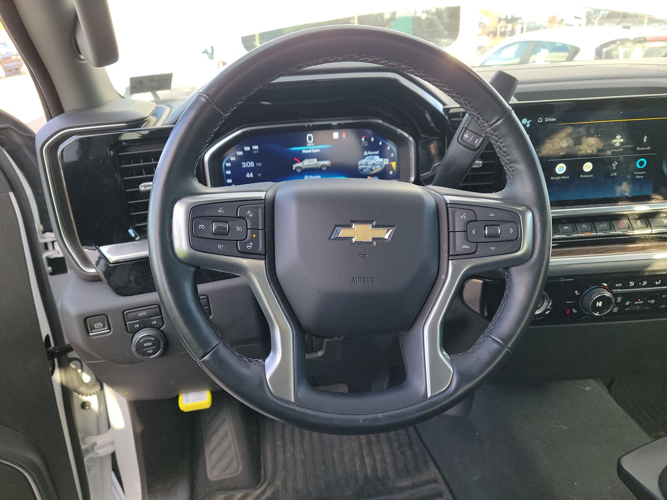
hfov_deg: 71.6
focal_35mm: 24
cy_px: 250
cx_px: 334
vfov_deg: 56.8
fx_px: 462
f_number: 1.8
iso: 85
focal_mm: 6.7
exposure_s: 1/59
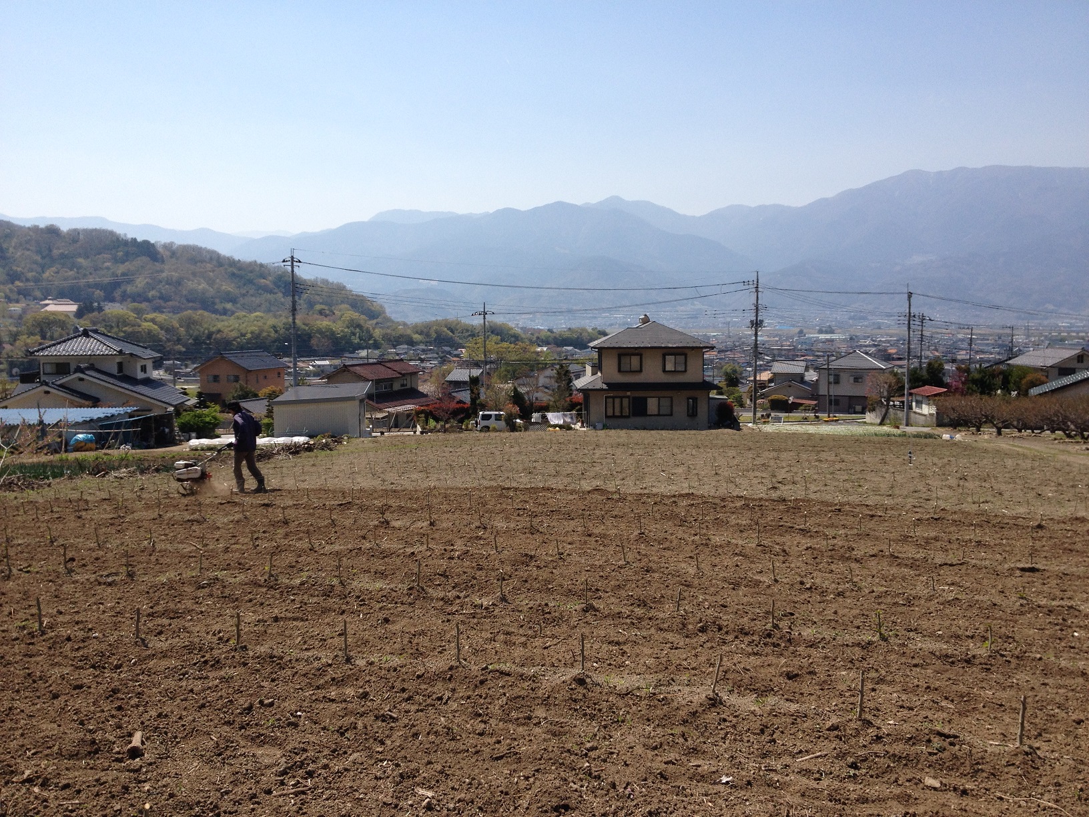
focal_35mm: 35
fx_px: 1101
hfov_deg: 52.6
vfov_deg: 40.7
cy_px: 408
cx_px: 544
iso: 50
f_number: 2.4
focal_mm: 4.28
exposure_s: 1/2123
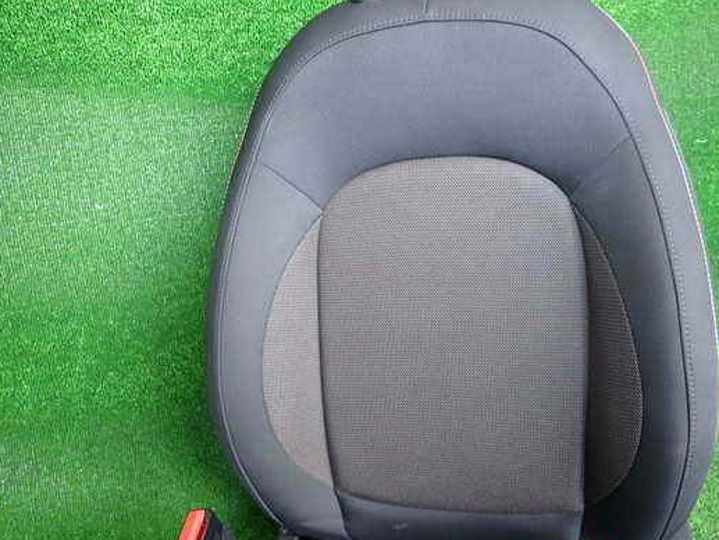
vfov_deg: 48.2
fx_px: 602
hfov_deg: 61.4
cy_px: 266
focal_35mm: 29
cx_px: 413
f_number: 2
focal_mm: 4.5
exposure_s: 1/40
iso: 200
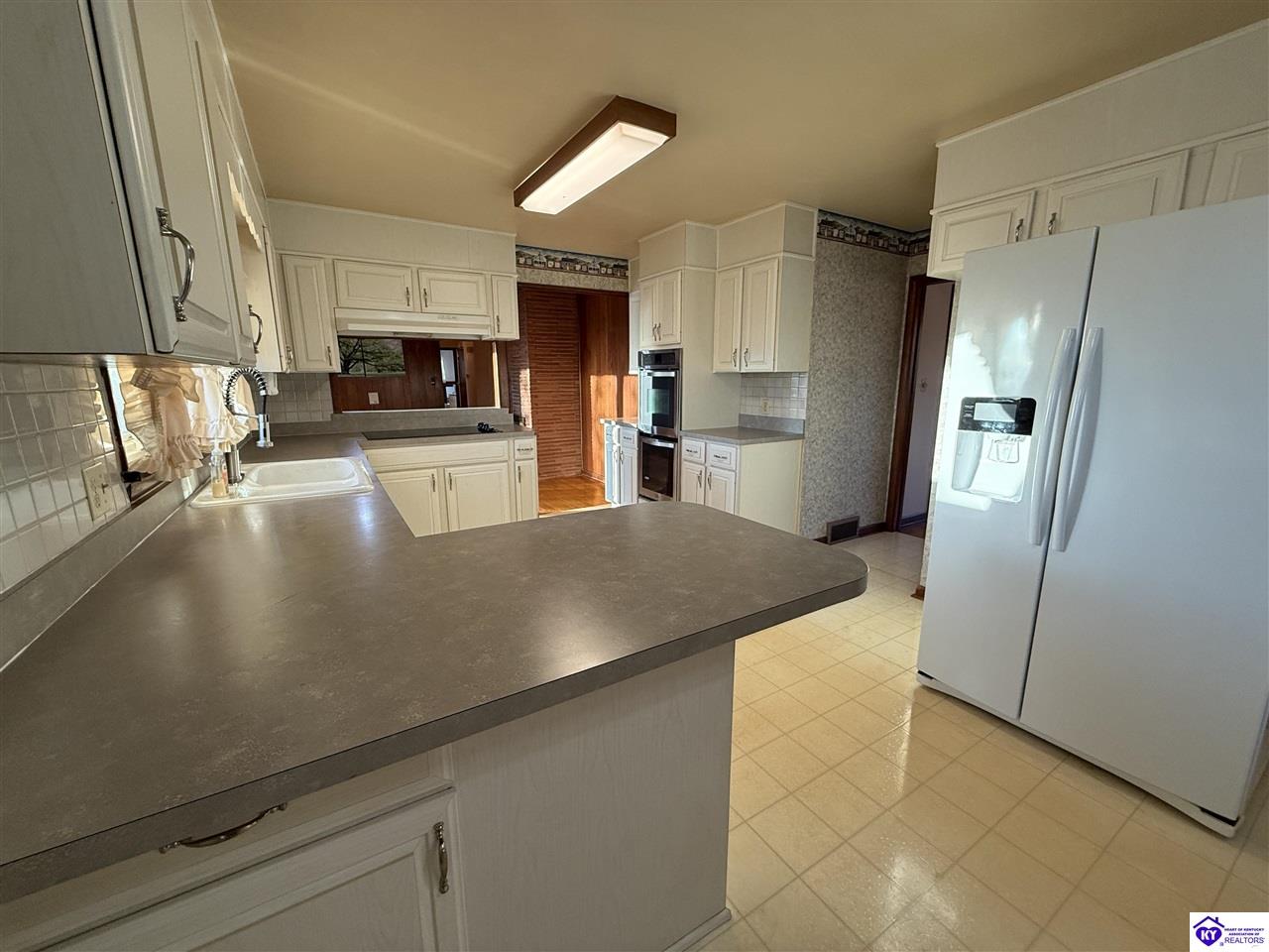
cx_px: 634
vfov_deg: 85.7
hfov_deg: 102.1
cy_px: 476
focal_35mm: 14
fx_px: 513
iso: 200
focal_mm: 2.22
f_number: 2.2
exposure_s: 1/120
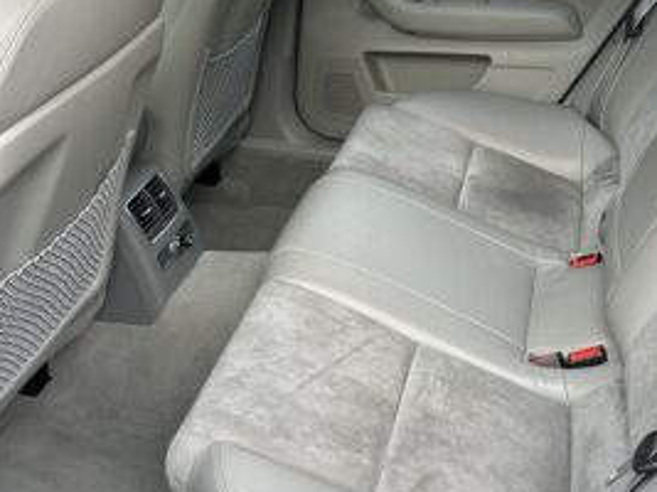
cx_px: 313
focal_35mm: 39
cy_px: 244
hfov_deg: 47.9
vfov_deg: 36.8
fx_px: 740
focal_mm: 5.7
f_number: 1.5
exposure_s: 1/121
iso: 50
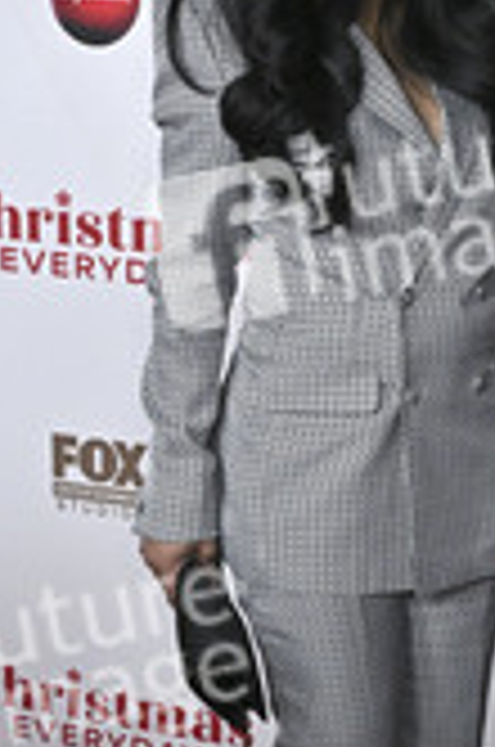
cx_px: 508
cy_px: 450
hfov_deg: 14.2
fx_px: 1947
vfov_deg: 21.7
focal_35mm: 94
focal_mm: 39
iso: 2500
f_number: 5.6
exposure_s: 1/320
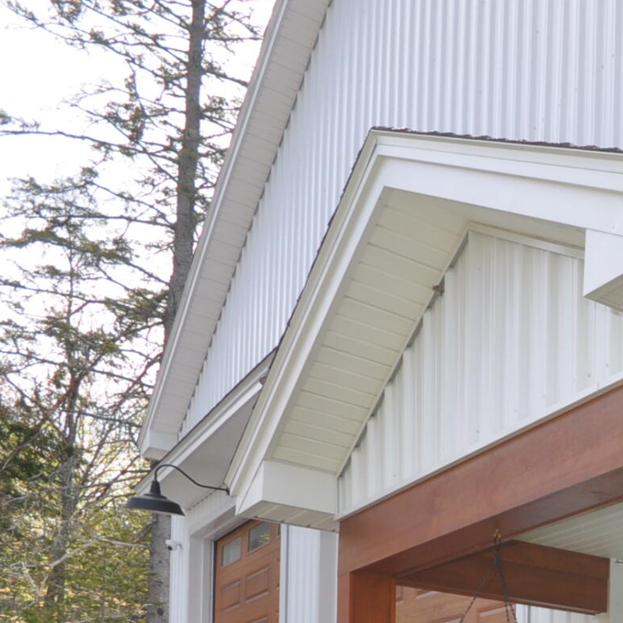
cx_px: 1125
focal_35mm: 49
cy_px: 792
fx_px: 998
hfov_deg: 21.7
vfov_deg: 28.8
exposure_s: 1/200
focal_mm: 10
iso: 200
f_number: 8
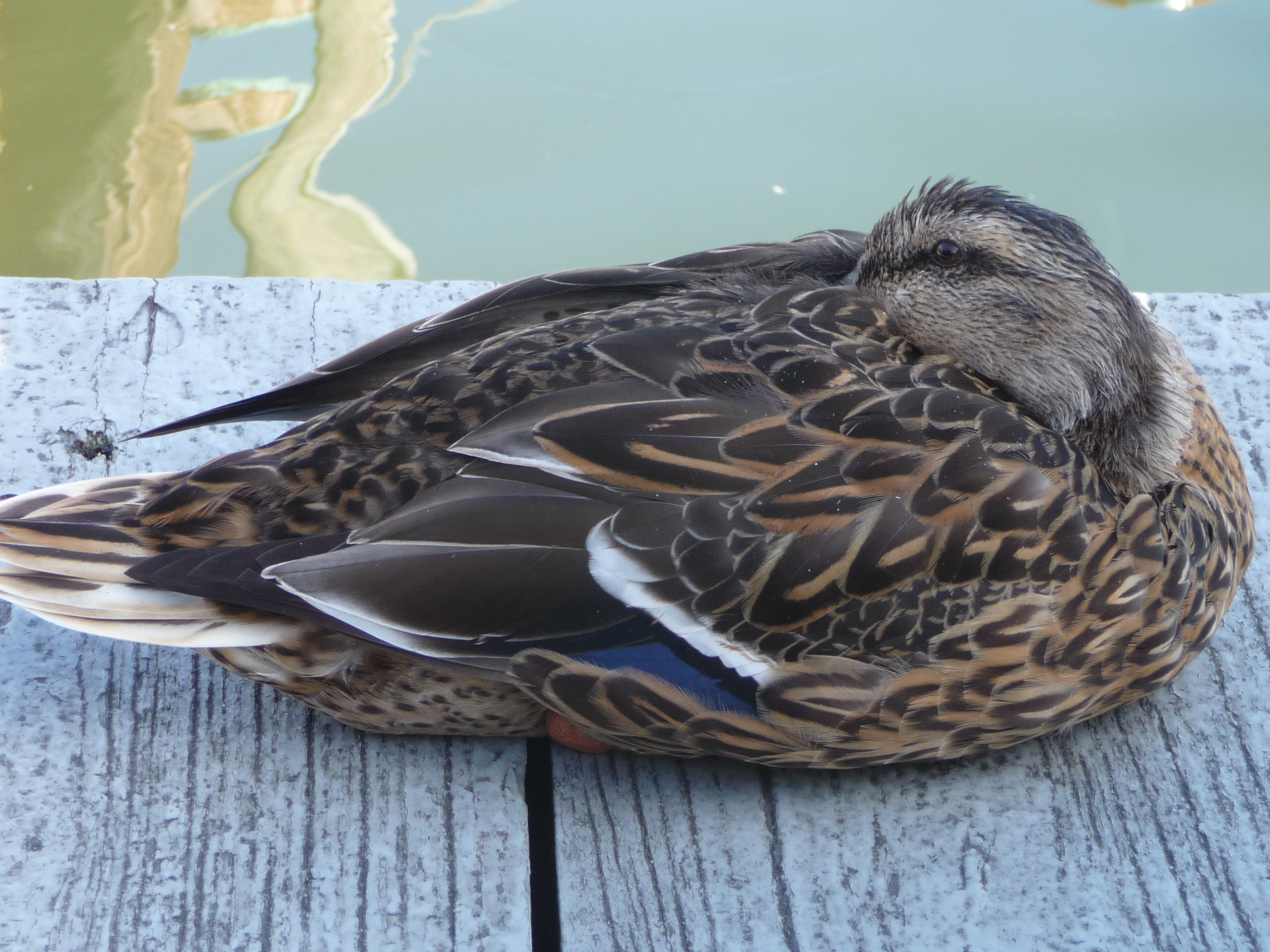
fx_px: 4182
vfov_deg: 13.0
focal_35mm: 114
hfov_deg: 17.3
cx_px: 635
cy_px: 476
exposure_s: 1/80
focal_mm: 14.2
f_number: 4.7
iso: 100
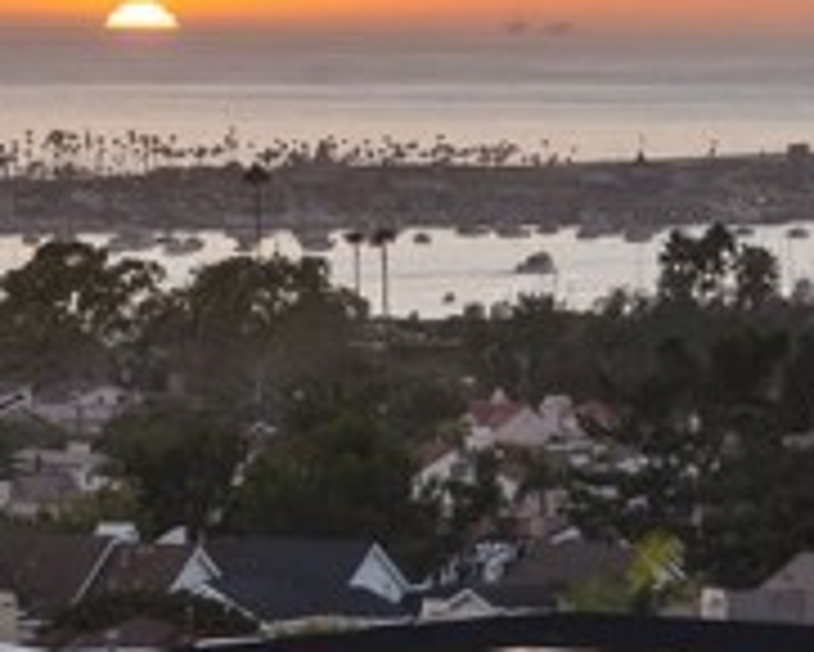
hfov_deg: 5.6
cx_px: -103
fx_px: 8244
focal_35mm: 342
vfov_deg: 4.5
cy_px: -58
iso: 640
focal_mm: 103
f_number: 11
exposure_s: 1/60
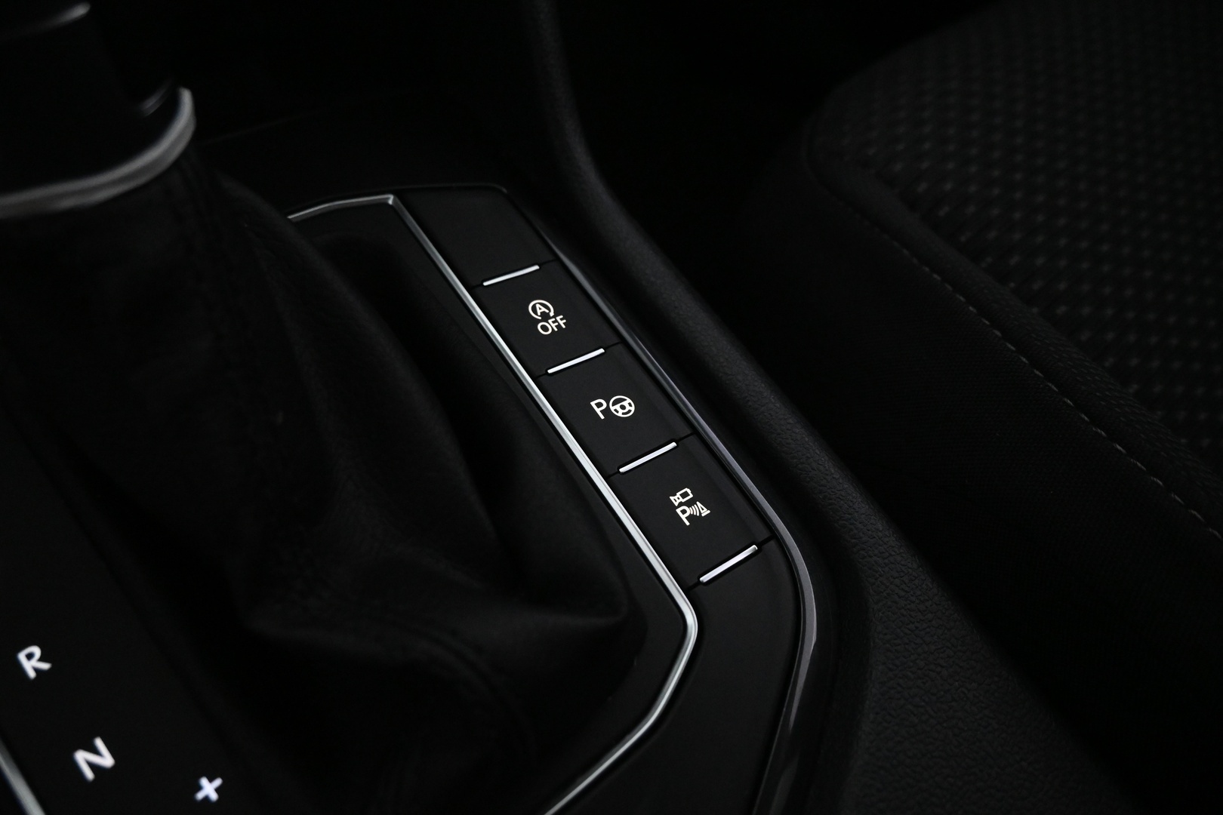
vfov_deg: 47.9
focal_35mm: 27
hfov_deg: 67.4
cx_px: 612
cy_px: 408
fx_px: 917
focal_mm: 18
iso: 5000
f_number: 4.5
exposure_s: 1/80
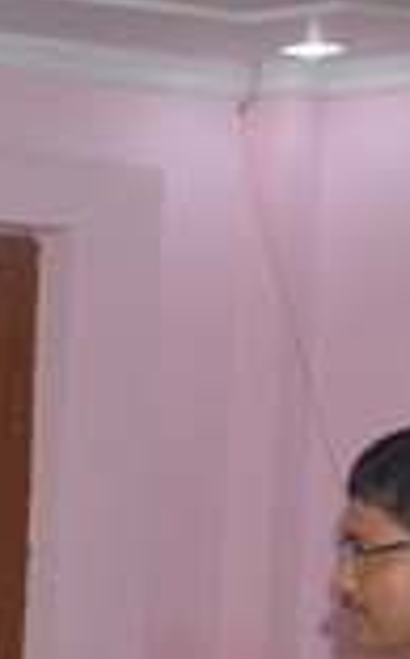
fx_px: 3374
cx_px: -854
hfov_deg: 6.3
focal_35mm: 188
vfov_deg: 10.8
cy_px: 917
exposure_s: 1/125
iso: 640
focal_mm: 24
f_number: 5.6
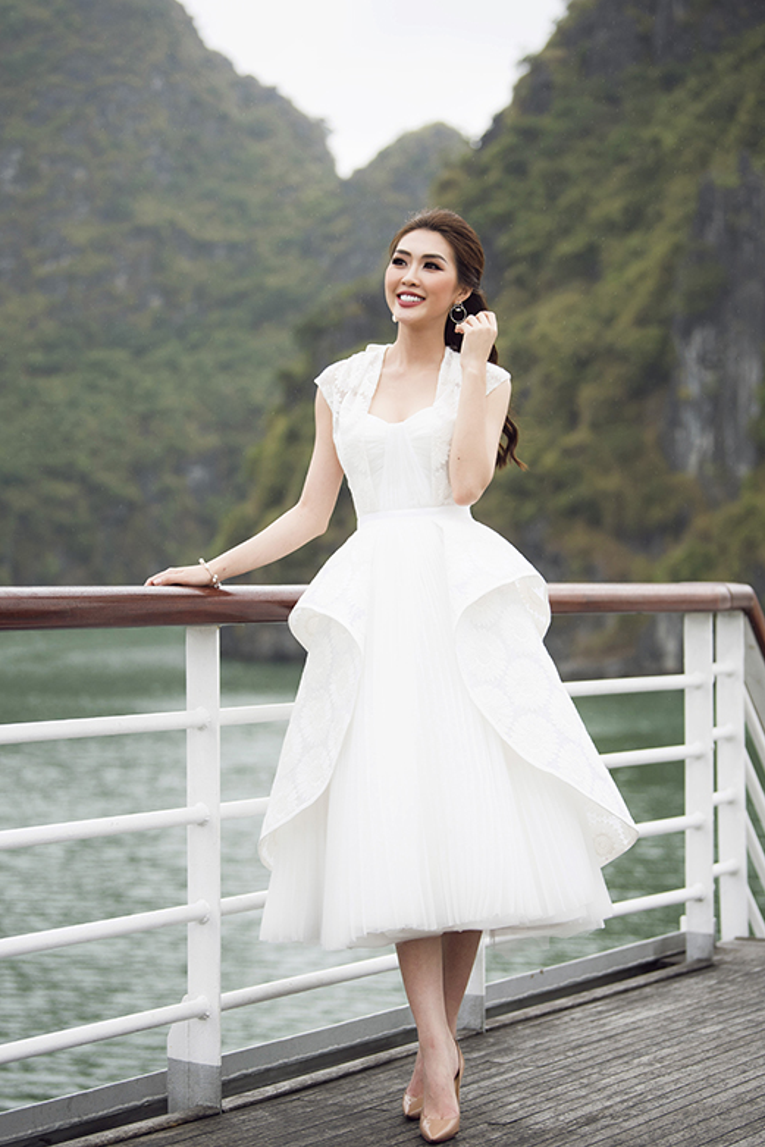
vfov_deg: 26.6
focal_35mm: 76
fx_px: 2421
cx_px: 389
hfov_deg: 18.0
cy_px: 568
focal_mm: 72
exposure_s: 1/400
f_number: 2.8
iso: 500
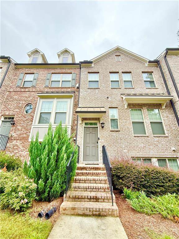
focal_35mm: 14
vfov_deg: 102.1
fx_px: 97
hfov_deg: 85.7
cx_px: 90
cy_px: 120
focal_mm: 2.22
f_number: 2.2
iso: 50
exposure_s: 1/455
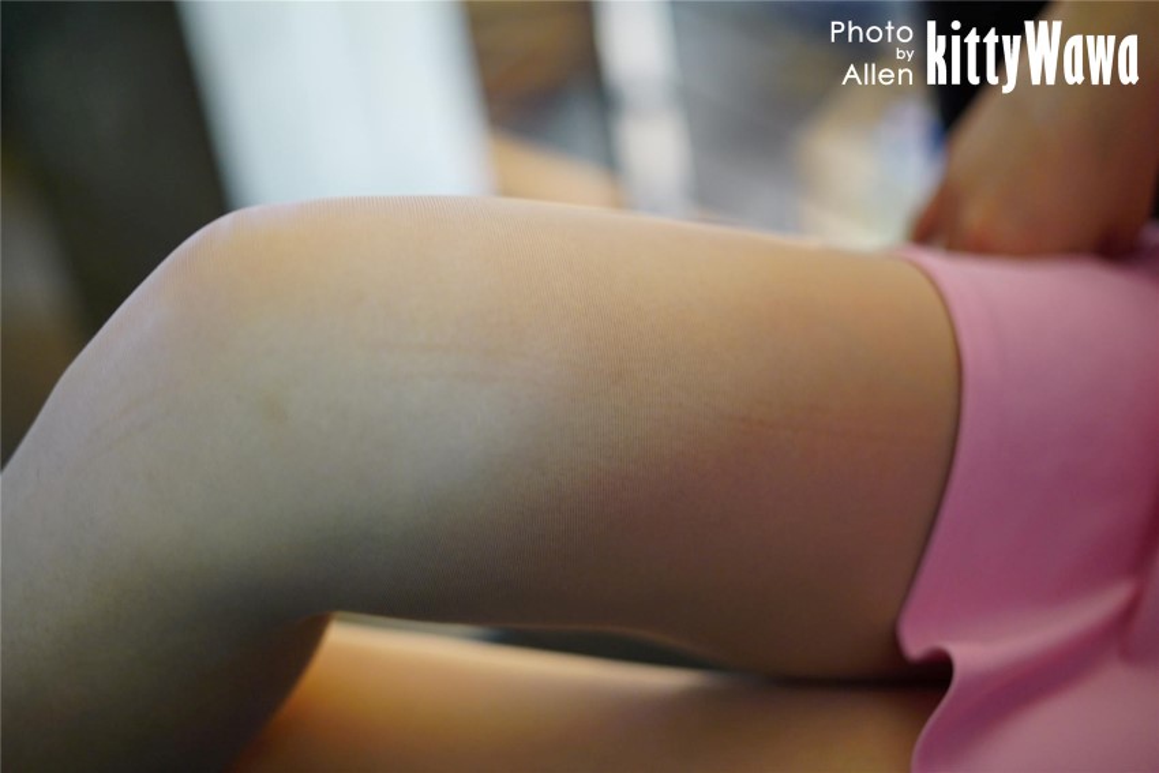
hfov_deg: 39.6
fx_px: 1610
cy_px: 386
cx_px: 580
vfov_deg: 27.0
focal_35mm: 50
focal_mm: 50
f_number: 2
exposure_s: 1/60
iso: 1600
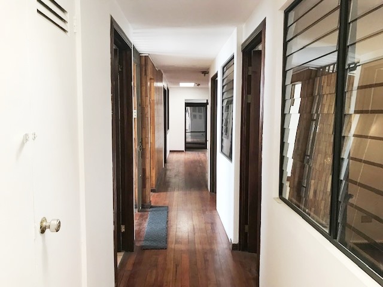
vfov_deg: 49.7
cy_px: 144
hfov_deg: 63.4
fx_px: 310
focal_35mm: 28
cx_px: 192
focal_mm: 3.99
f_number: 1.8
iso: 40
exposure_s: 1/20
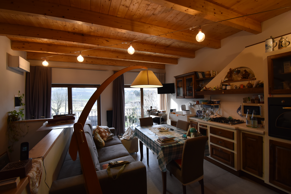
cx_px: 146
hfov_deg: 100.4
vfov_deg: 77.3
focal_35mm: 15
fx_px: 121
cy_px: 97
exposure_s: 1/100
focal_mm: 10
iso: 400
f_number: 5
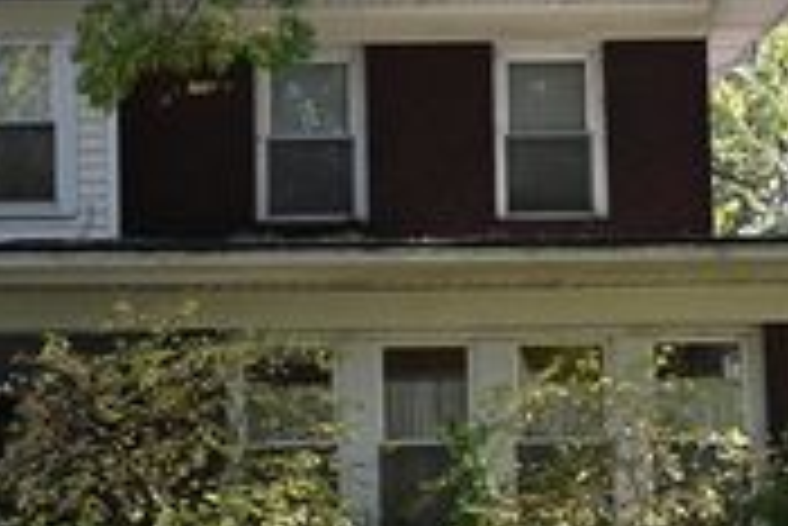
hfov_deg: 25.1
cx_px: 230
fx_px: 1753
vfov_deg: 17.0
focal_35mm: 80
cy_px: 380
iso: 200
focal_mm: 28
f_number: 4.5
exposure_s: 1/250
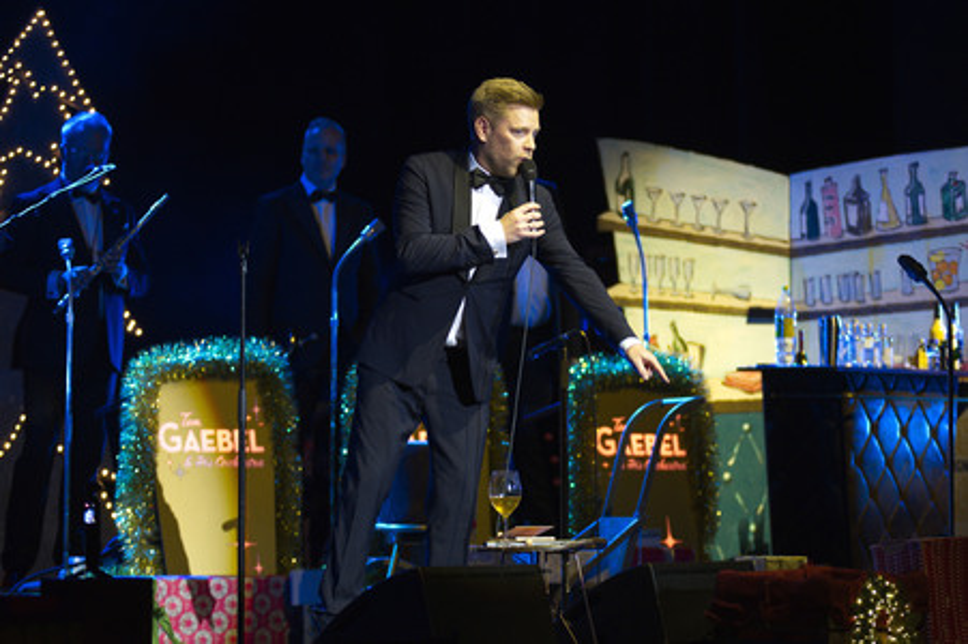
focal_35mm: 135
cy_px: 322
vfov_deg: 10.1
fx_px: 3627
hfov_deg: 15.2
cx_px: 484
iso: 1600
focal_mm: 135
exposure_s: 1/200
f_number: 2.8
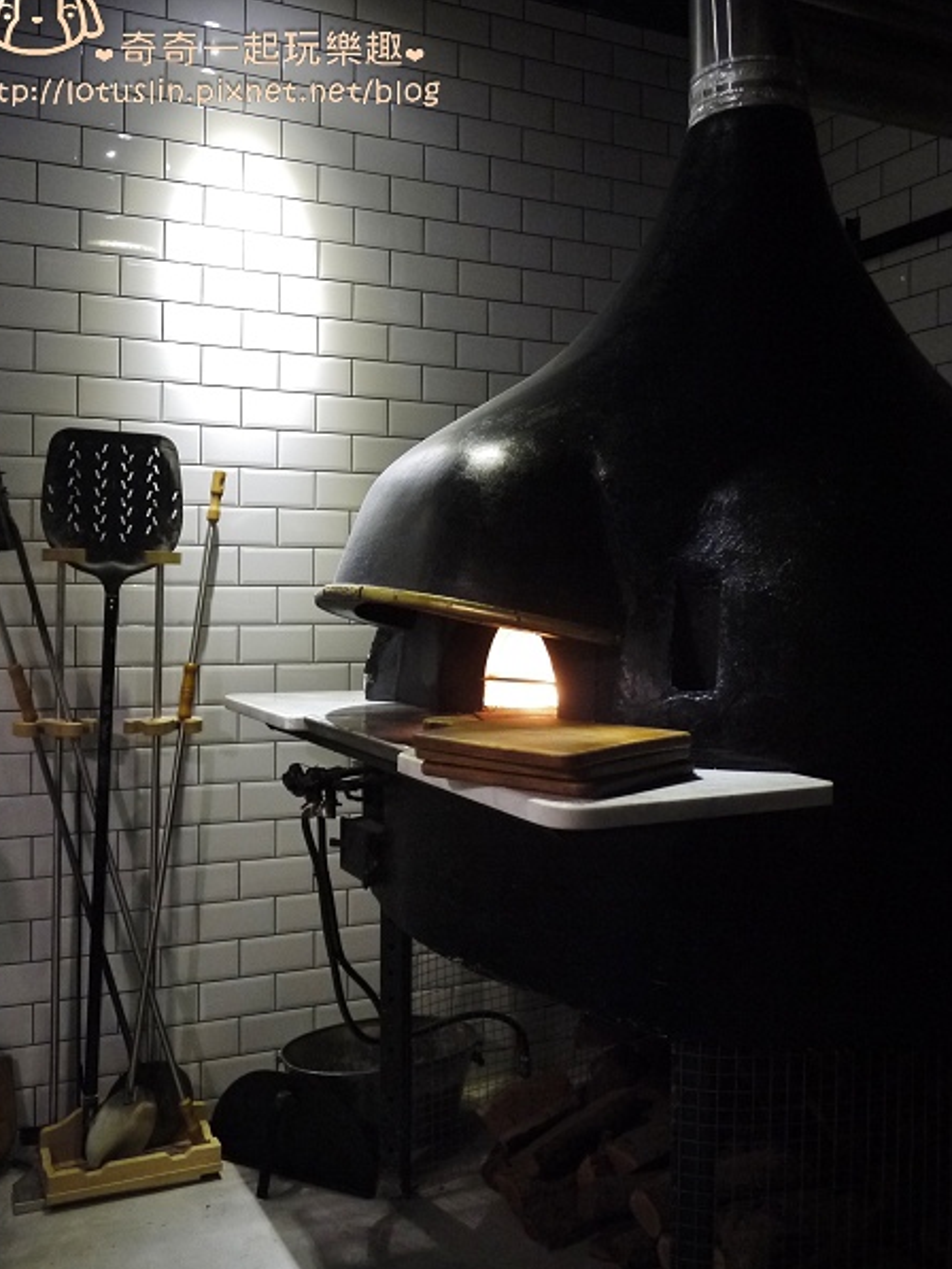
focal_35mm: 30
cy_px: 604
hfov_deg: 46.8
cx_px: 444
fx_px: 1100
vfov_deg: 59.9
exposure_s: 1/50
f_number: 2.5
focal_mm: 14
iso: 800
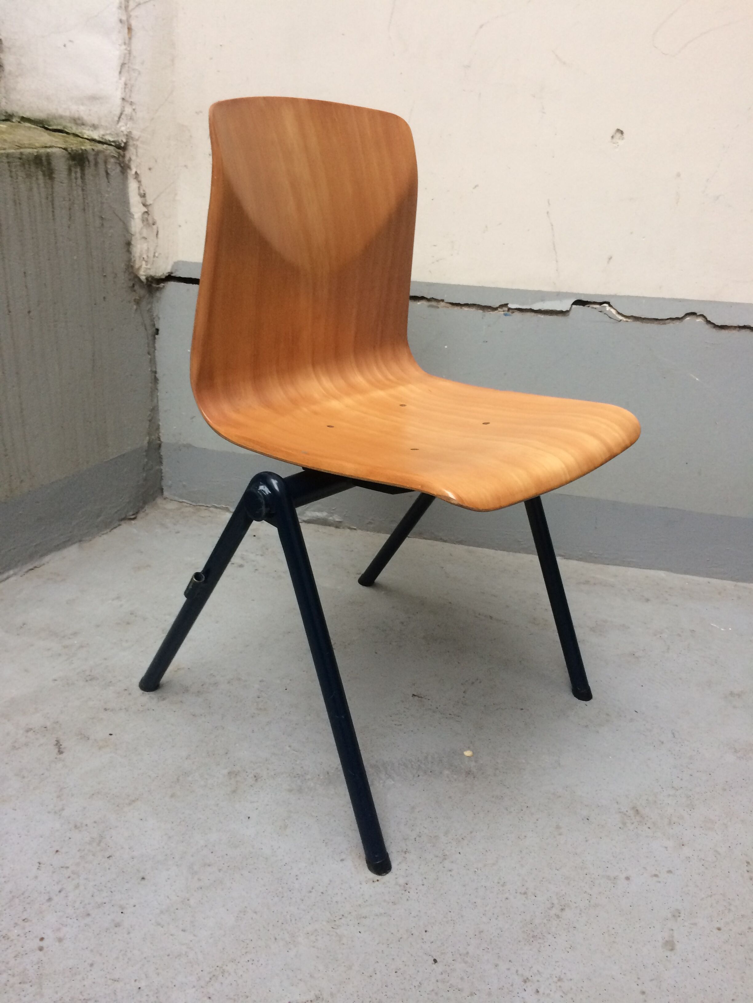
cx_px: 376
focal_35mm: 29
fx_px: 841
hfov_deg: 48.2
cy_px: 502
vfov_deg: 61.7
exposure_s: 1/33
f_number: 2.2
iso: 64
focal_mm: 4.15
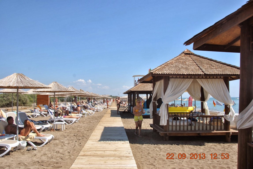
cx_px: 126
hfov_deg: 61.9
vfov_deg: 43.7
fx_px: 211
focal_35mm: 30
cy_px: 84
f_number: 8
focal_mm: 20
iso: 100
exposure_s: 1/250
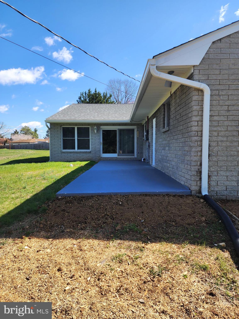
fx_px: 212
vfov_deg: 73.9
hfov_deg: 58.9
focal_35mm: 23
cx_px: 120
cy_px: 160
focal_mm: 6.4
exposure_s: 1/574
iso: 12
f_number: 1.8
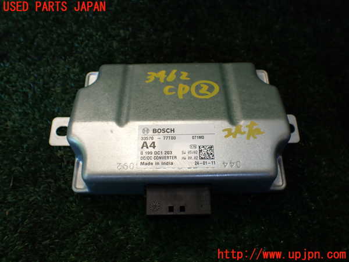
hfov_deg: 60.0
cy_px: 131
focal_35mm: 30
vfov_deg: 46.8
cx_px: 174
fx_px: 302
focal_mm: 5.4
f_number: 2.3
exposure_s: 1/160
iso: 100
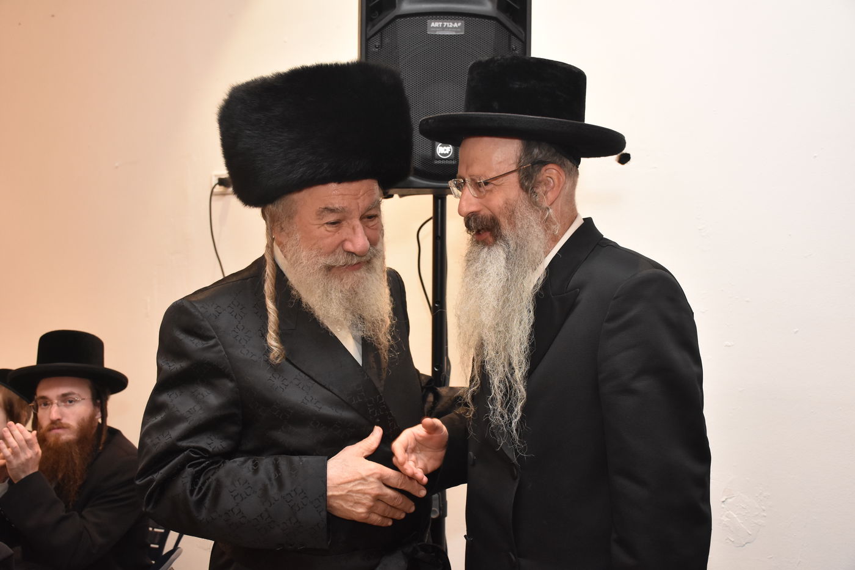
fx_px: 962
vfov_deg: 33.0
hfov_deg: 47.9
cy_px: 285
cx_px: 428
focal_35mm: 40
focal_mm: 27
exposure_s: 1/100
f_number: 5.6
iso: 1600
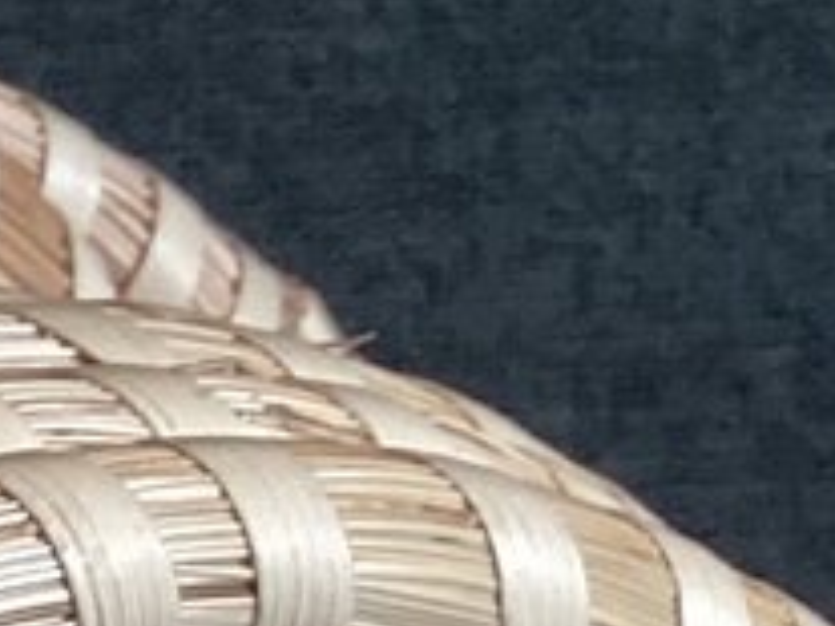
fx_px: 5472
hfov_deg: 7.7
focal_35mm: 227
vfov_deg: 6.0
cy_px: 1949
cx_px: -1559
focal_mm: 3.3
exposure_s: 1/60
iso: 125
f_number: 2.4
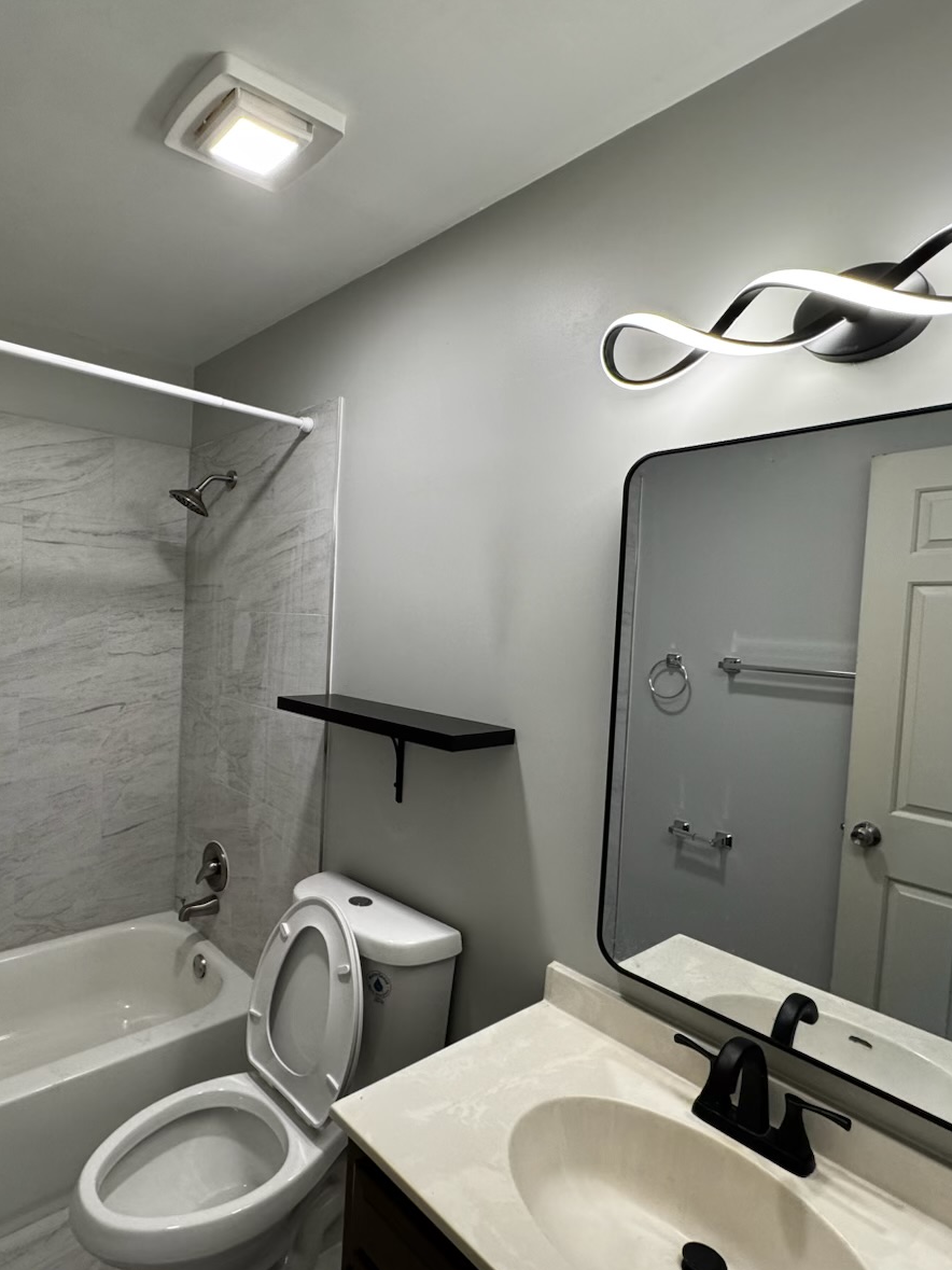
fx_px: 697
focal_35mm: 19
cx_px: 324
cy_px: 638
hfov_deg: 67.0
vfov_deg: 84.7
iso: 250
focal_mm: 2.22
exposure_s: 1/120
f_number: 2.2
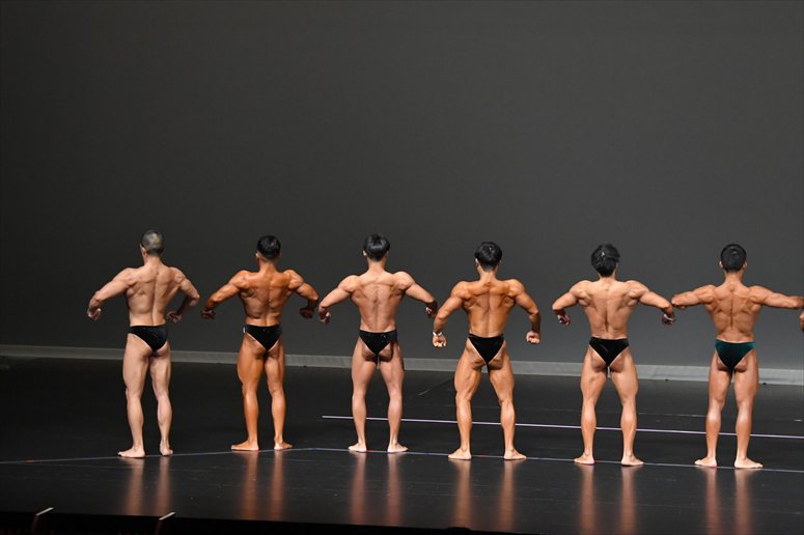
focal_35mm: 157
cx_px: 402
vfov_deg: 8.7
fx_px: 3505
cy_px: 268
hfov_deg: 13.1
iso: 4000
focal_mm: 105
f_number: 5.6
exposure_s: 1/400
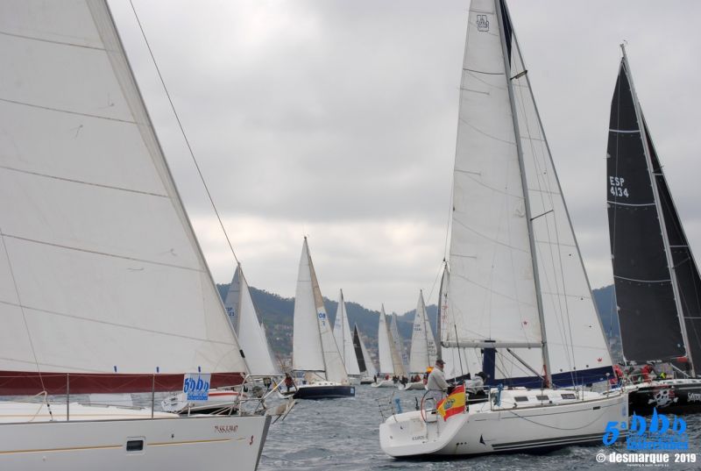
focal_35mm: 82
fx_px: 1610
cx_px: 350
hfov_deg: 24.6
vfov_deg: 16.6
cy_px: 236
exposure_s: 1/250
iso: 100
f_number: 8
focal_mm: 55
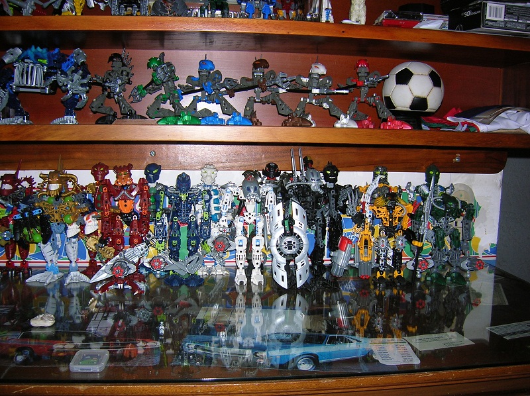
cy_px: 198
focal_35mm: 34
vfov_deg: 41.7
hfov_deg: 54.0
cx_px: 265
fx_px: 520
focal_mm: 5.7
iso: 50
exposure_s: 1/60.1
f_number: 2.9
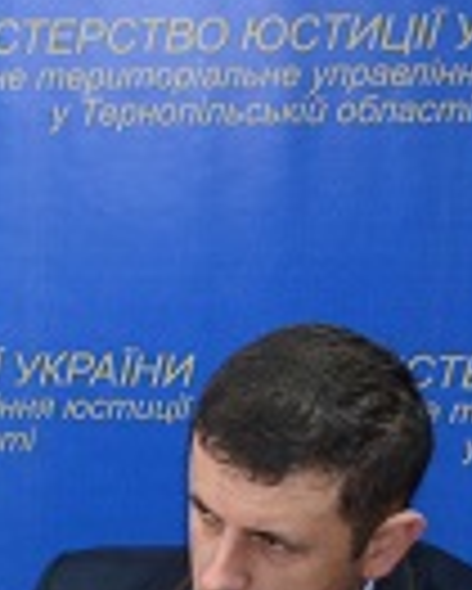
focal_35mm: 142
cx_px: -346
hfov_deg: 10.3
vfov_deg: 13.2
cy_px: 685
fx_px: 2477
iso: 1100
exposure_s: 1/60
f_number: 4
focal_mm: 22
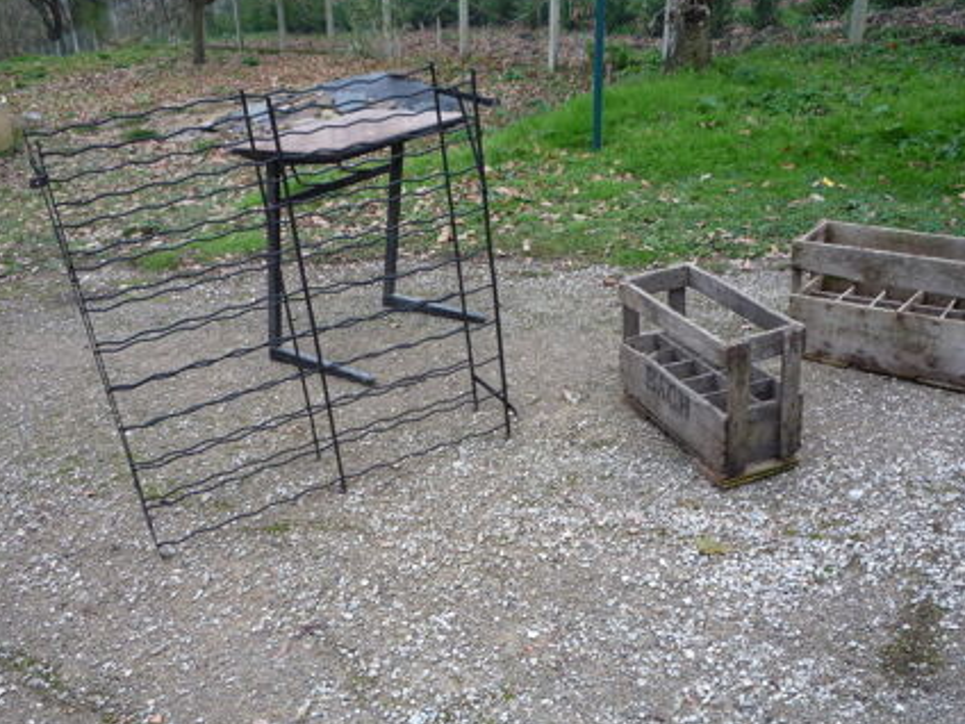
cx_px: 496
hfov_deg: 53.9
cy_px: 394
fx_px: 948
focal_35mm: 34
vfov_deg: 41.8
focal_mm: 5.2
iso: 100
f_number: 3.3
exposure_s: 1/30
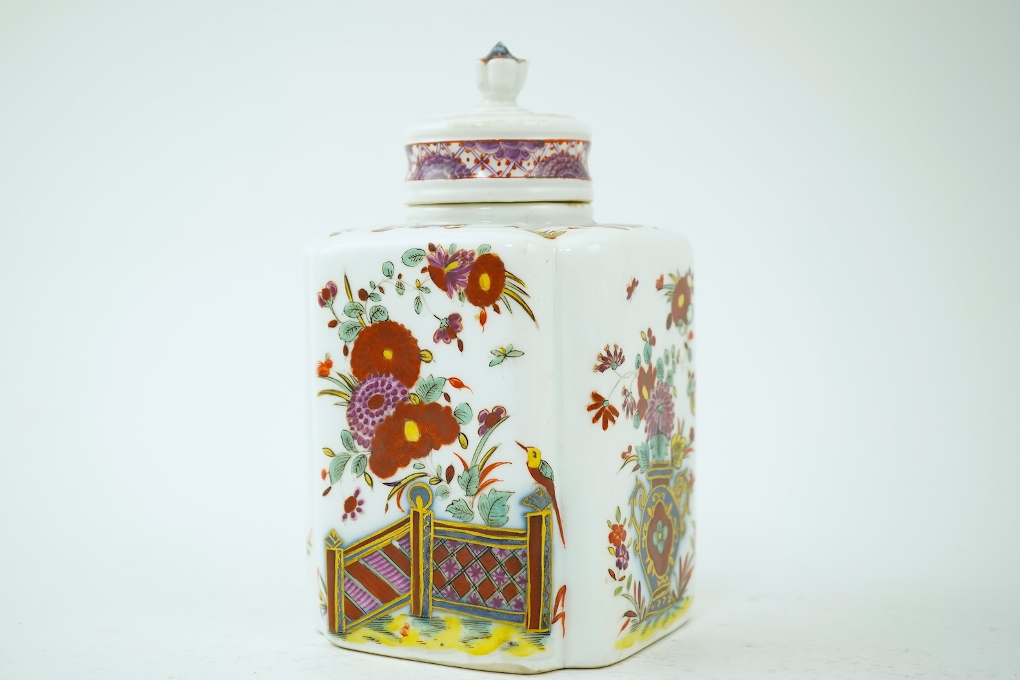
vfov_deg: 24.2
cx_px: 467
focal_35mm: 56
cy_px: 330
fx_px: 1587
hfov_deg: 35.6
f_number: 6.3
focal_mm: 30
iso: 320
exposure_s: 1/60
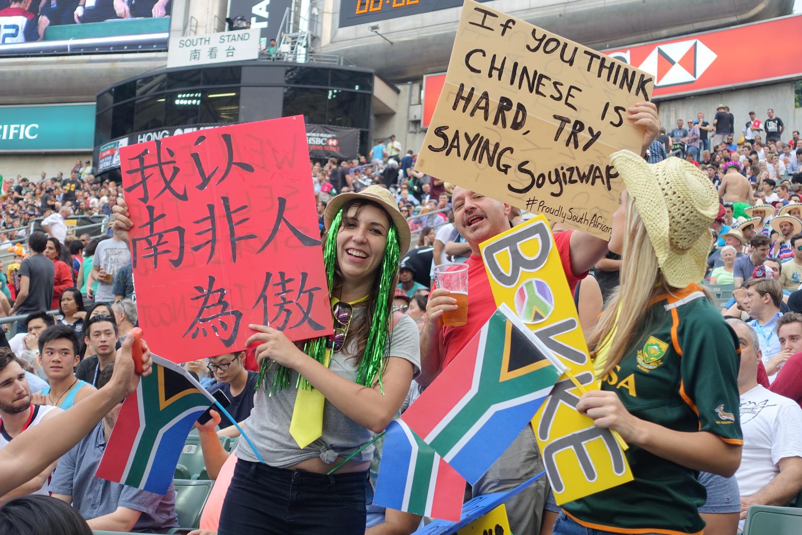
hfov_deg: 35.1
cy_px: 268
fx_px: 1270
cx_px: 401
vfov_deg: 23.8
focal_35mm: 57
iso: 125
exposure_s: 1/125
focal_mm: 21.01
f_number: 2.8
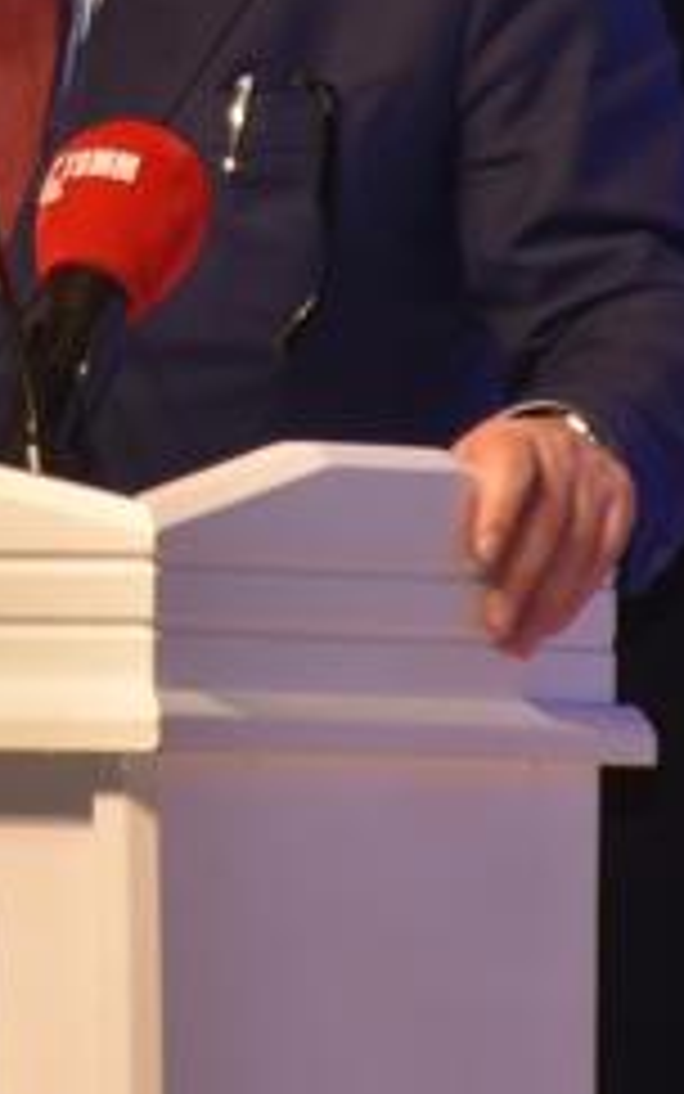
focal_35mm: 678
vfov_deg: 3.1
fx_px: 20210
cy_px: -54
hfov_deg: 1.9
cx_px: -302
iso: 200
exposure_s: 1/60
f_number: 5.6
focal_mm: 140
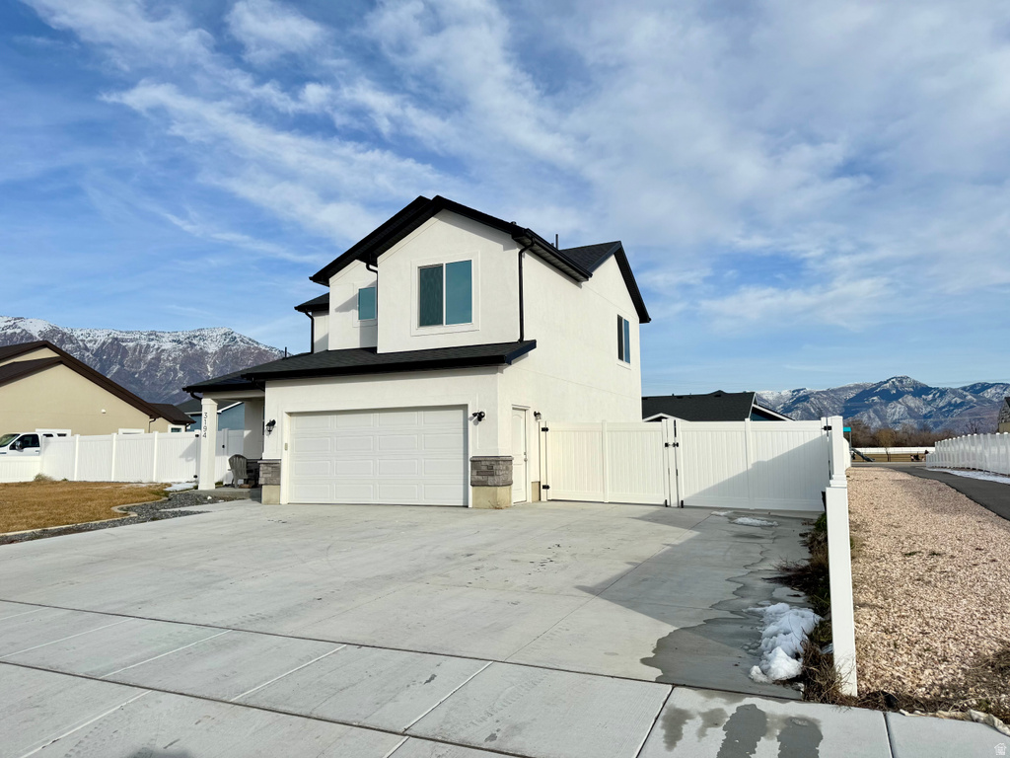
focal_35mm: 24
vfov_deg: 56.8
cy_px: 379
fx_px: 700
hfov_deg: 71.6
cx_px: 505
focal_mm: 6.76
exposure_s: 1/4310
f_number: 1.78
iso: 80
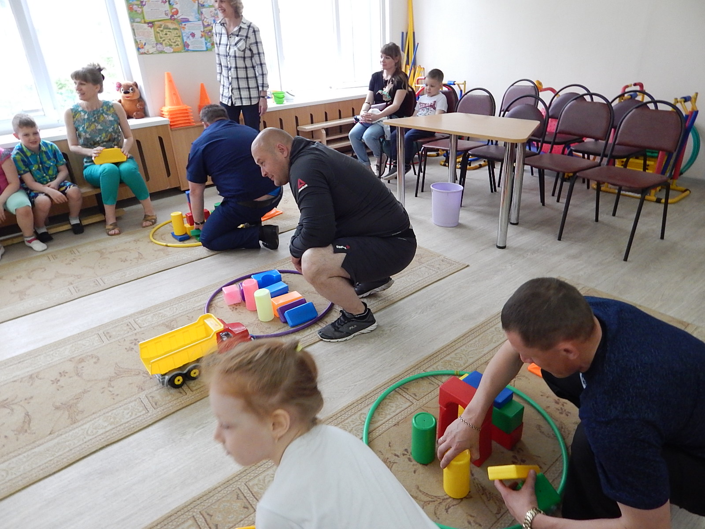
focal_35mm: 23
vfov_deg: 58.9
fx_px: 468
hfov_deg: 73.9
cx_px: 352
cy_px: 264
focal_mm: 4
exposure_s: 1/30
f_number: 3
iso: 360
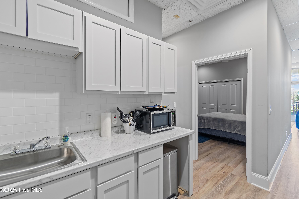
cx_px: 150
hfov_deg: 100.4
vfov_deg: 77.3
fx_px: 125
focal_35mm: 15
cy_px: 100
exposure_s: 1
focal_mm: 10
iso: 100
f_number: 4.5
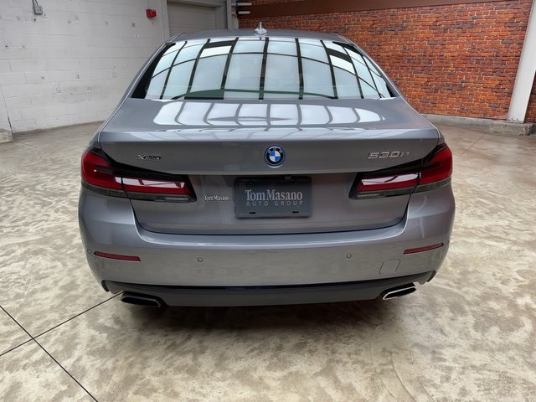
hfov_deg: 71.6
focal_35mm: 24
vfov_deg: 56.8
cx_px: 268
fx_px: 372
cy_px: 201
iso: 64
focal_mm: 6.76
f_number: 1.78
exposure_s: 1/120
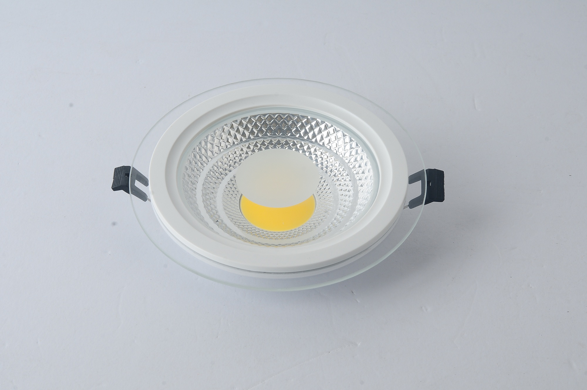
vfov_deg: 15.1
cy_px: 195
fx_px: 1466
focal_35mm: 90
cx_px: 294
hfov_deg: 22.6
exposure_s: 1/125
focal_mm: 60
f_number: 14
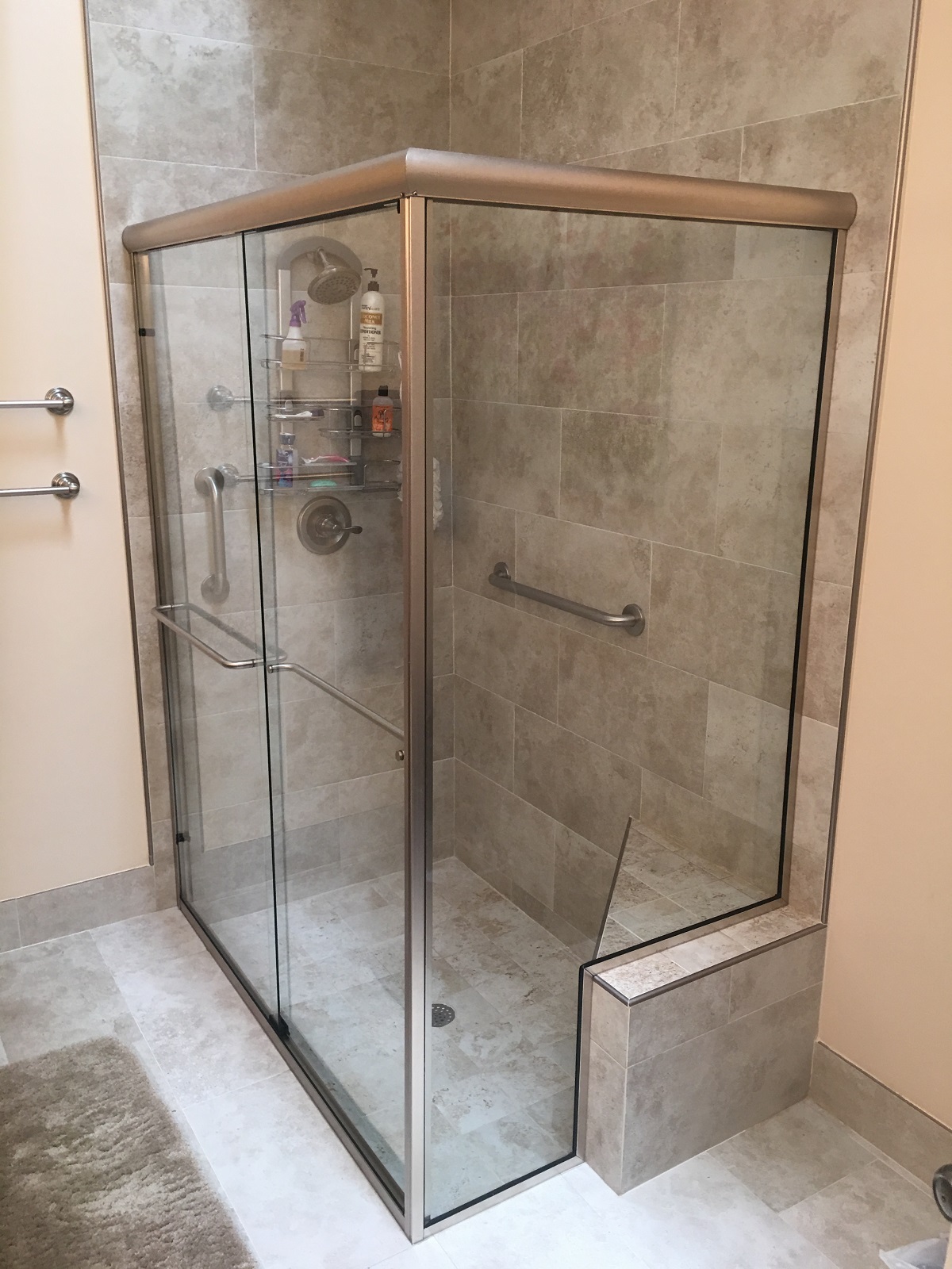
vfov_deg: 61.7
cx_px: 476
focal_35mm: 29
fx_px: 1063
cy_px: 634
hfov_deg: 48.2
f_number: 2.2
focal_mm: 4.15
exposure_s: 1/15
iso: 40
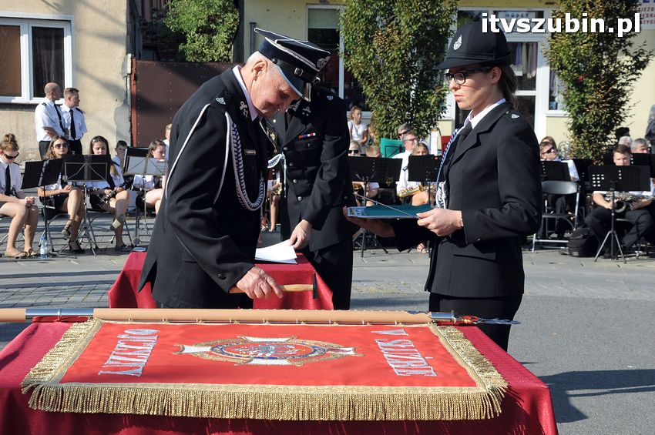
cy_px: 218
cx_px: 328
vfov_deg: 17.5
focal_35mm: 78
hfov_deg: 26.0
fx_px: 1418
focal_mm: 52
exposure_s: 1/500
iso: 400
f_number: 11
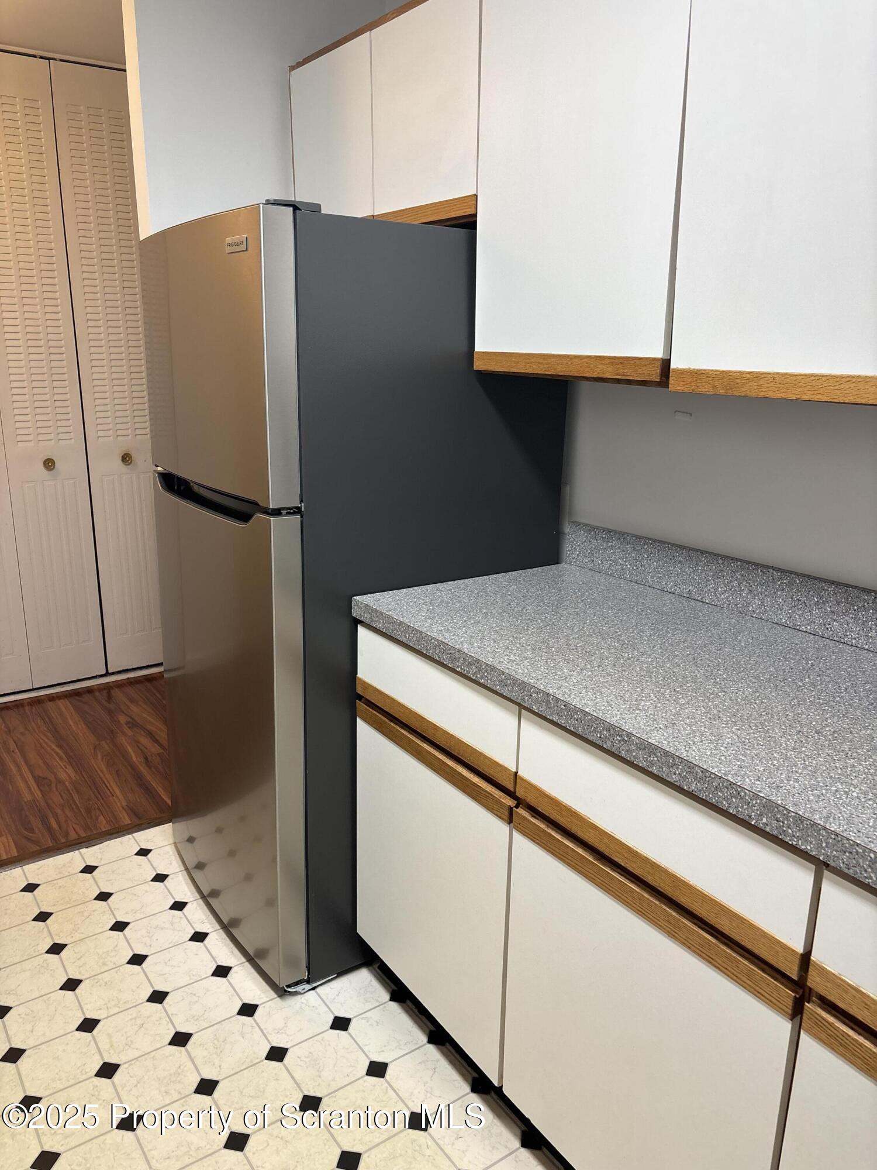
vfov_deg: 67.3
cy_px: 585
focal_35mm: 26
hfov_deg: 53.1
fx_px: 878
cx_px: 438
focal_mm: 5.96
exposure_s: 1/120
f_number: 1.6
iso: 100
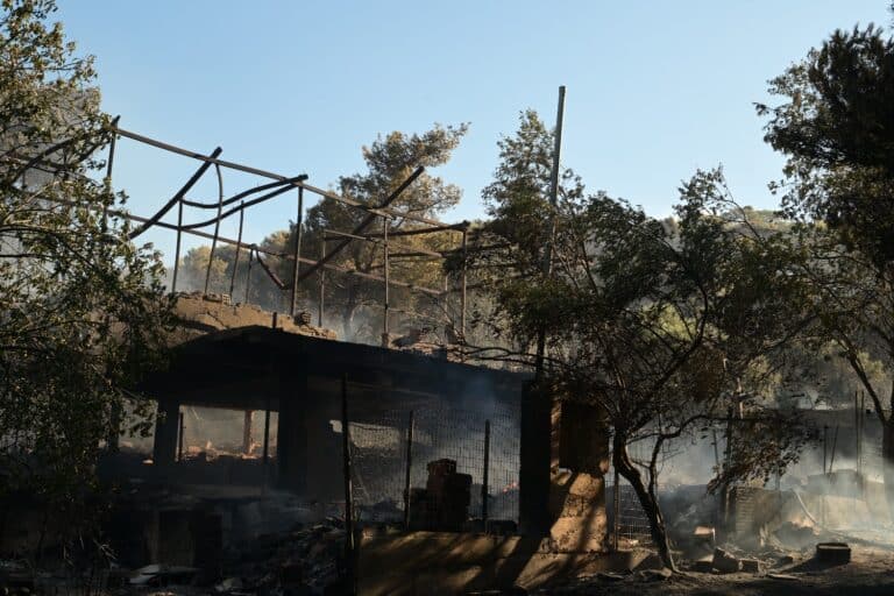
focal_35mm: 43
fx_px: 1068
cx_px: 447
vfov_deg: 31.2
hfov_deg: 45.4
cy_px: 298
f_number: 10
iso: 320
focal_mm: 43
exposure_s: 1/250
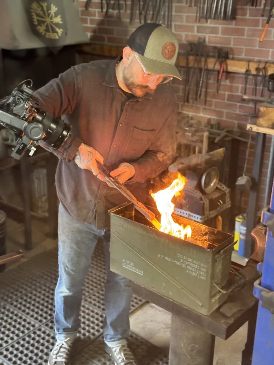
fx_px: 507
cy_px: 182
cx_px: 137
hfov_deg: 30.3
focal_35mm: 48
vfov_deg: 39.7
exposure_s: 1/40
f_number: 1.78
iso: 320
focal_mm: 6.76
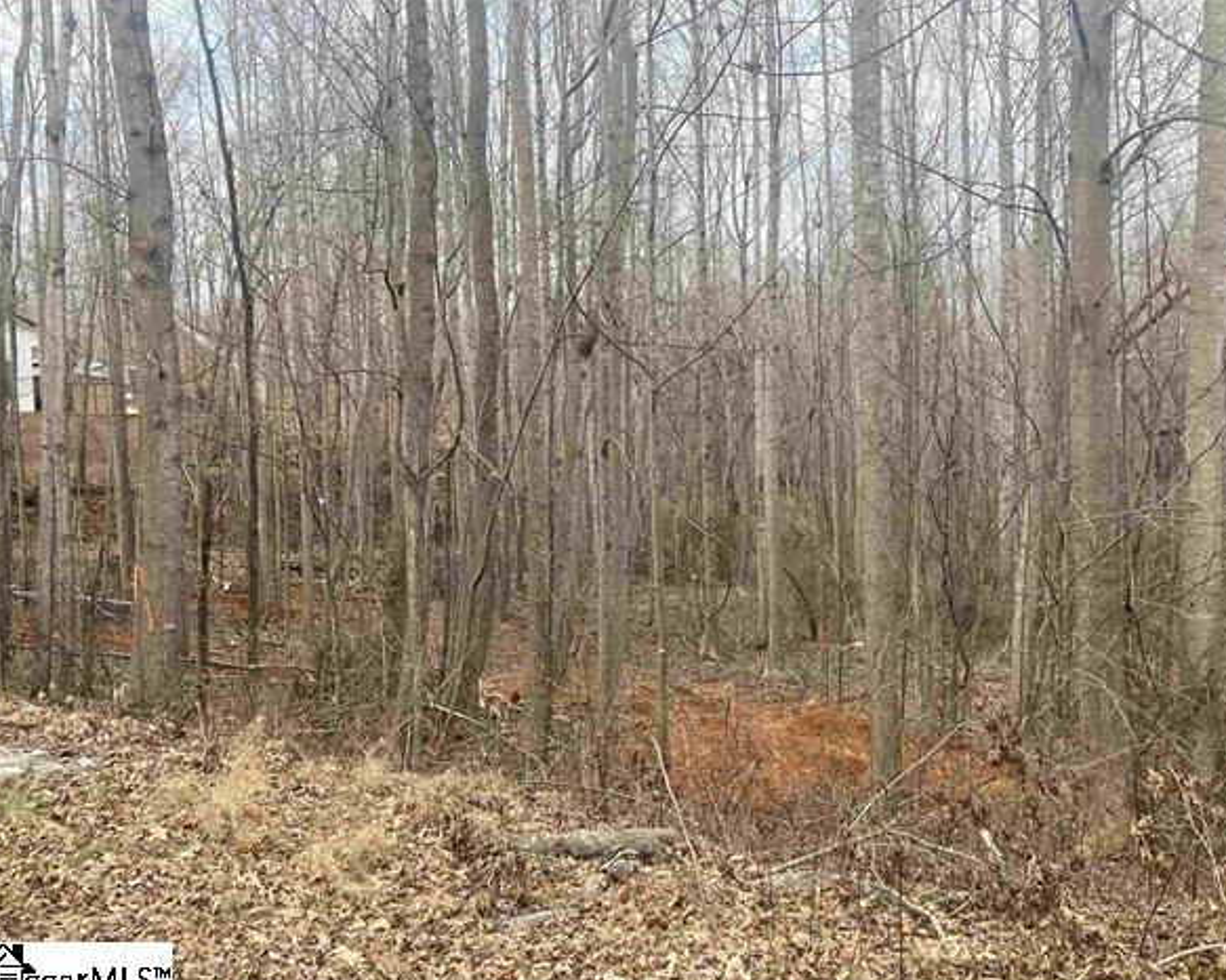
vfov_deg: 48.5
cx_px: 652
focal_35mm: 30
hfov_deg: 58.7
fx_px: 1088
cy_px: 501
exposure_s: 1/121
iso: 64
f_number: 1.8
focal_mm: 3.99
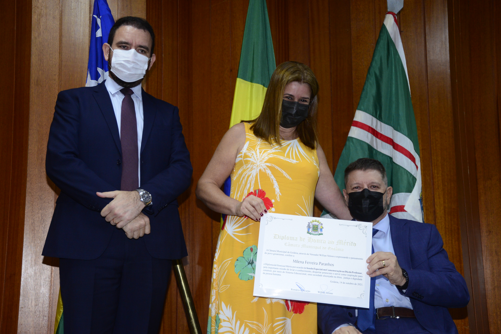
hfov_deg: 39.6
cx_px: 250
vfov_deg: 27.0
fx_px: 696
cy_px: 167
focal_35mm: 50
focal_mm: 50
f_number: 4.8
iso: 2000
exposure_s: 1/125
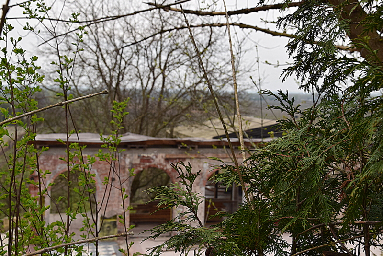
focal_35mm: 51
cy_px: 128
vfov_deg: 26.5
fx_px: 543
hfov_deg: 38.9
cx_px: 192
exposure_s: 1/60
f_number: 8
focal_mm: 34
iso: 400
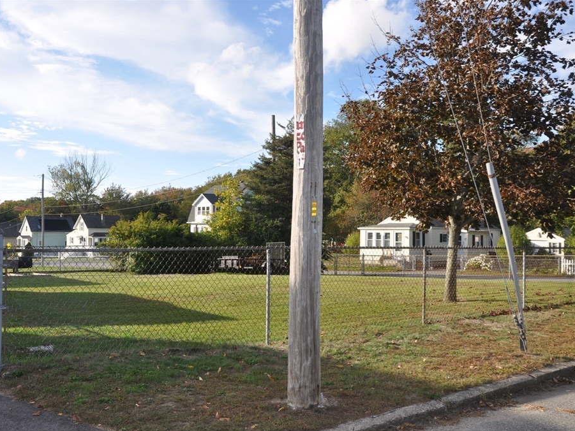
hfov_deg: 51.3
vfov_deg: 39.7
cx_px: 273
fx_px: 598
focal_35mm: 36
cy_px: 216
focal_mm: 22
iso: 200
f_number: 10
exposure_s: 1/200
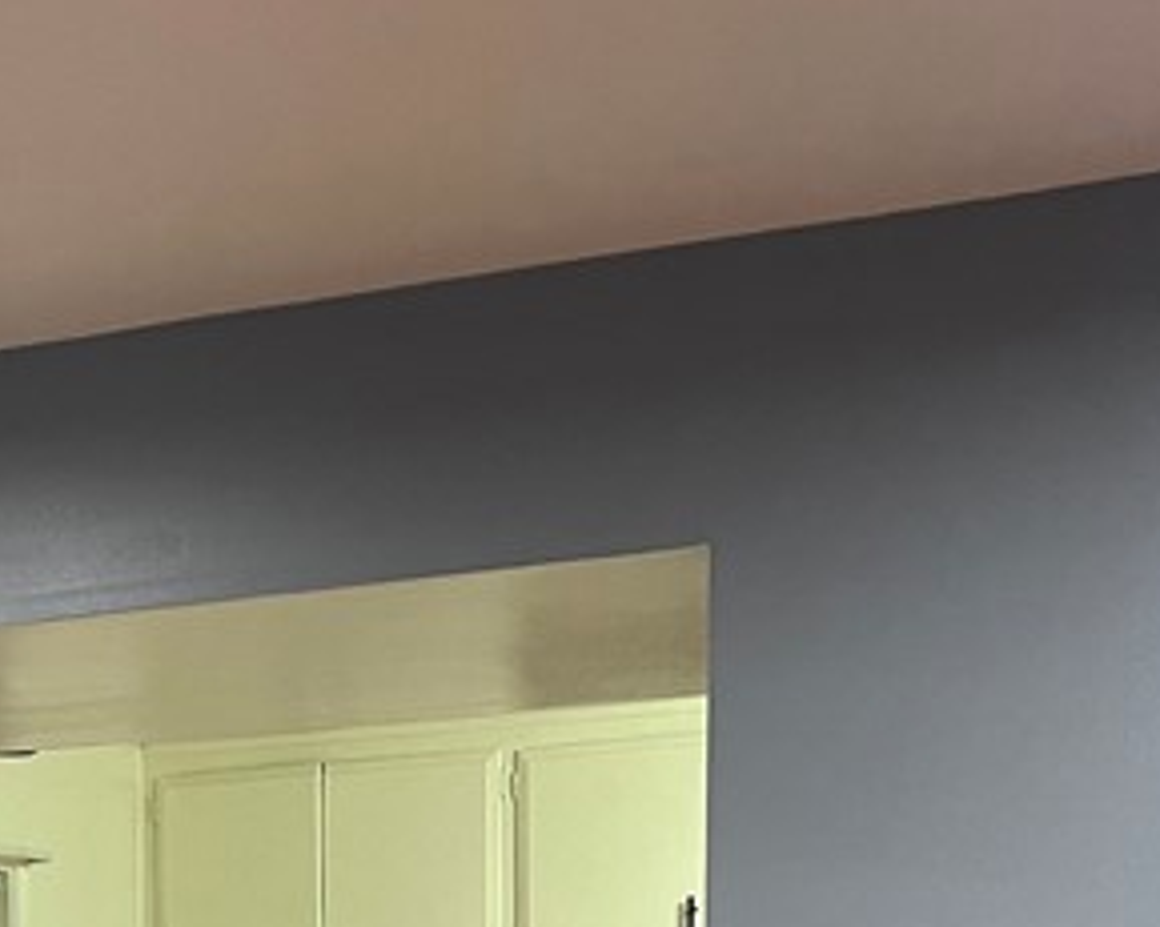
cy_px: 1340
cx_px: 96
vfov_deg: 15.8
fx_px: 3089
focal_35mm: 90
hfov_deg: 20.8
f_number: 1.5
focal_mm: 5.7
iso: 125
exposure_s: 1/60
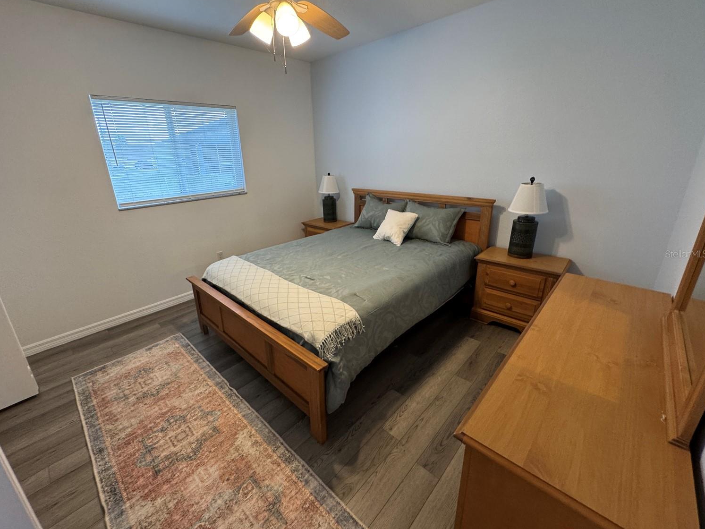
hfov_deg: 98.1
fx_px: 306
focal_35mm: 15
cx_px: 332
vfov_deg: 81.7
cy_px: 254
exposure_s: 1/60
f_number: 2.2
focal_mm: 2.22
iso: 200
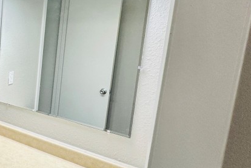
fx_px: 251
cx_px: 5
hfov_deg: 45.6
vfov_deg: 36.7
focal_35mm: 36
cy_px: 66
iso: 200
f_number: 2.2
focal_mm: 2.22
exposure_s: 1/120
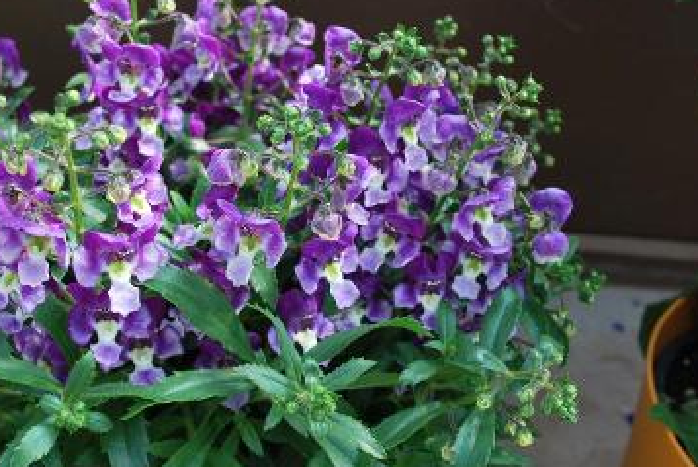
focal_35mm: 47
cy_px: 248
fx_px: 912
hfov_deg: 41.9
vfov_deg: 28.7
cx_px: 334
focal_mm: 28
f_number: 8
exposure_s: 1/60
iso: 200
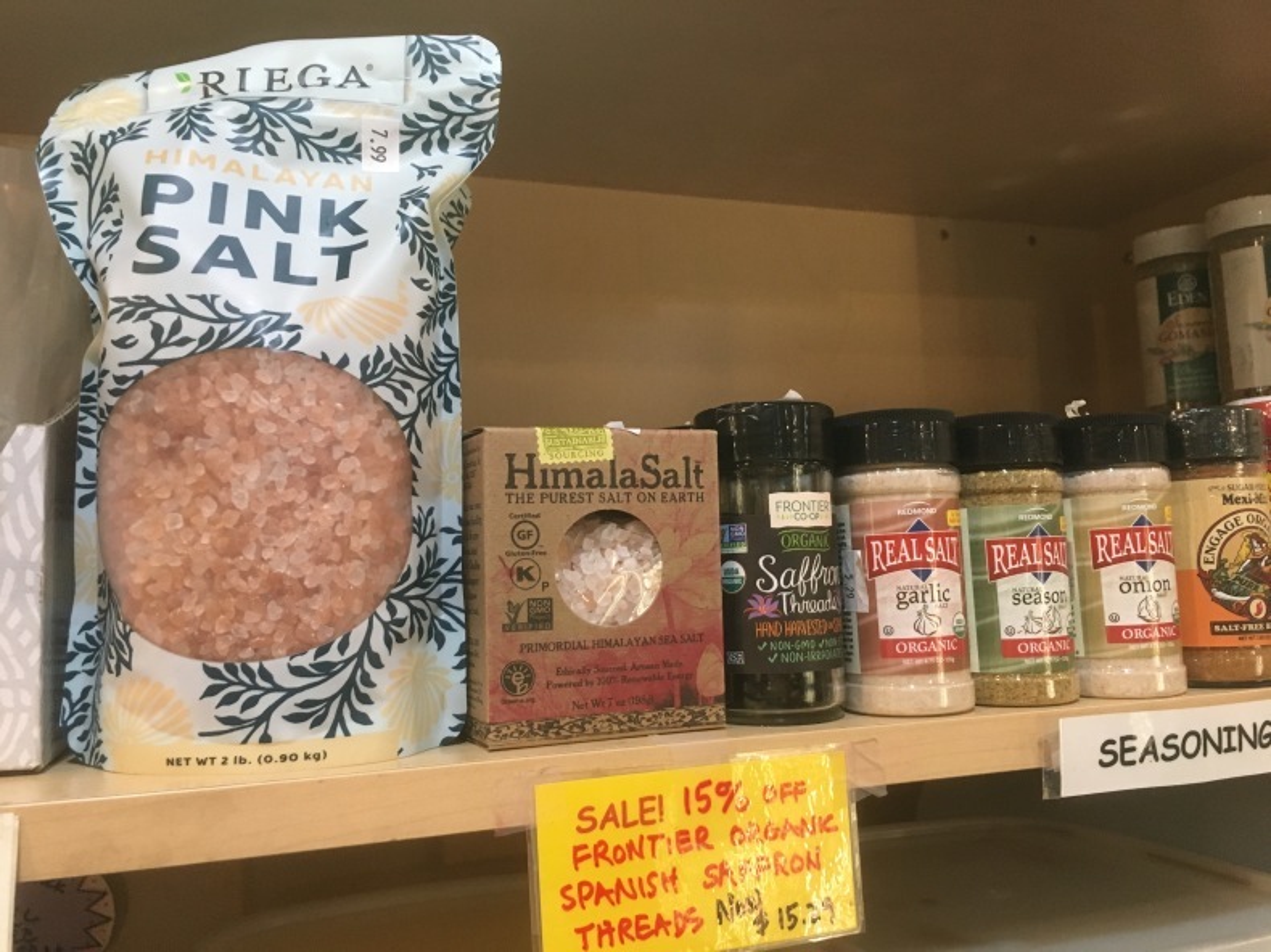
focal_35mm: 29
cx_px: 636
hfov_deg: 61.7
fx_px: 1064
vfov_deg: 48.2
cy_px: 476
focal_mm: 4.15
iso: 125
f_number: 2.2
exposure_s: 1/30
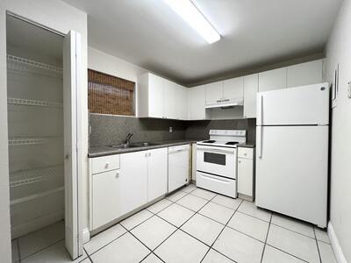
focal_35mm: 13
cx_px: 176
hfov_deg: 106.2
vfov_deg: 89.9
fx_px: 132
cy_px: 132
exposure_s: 1/120
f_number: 1.8
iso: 160
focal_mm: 1.57
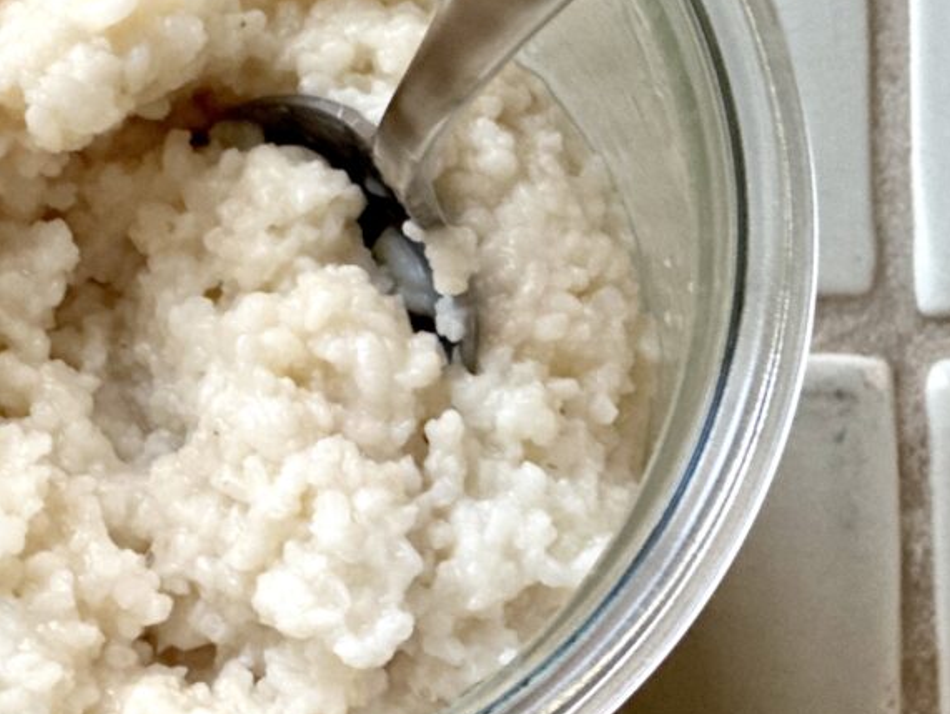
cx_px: 131
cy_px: 230
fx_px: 3790
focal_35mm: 138
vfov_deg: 10.7
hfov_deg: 14.2
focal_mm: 9
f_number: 2.8
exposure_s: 1/61
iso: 250
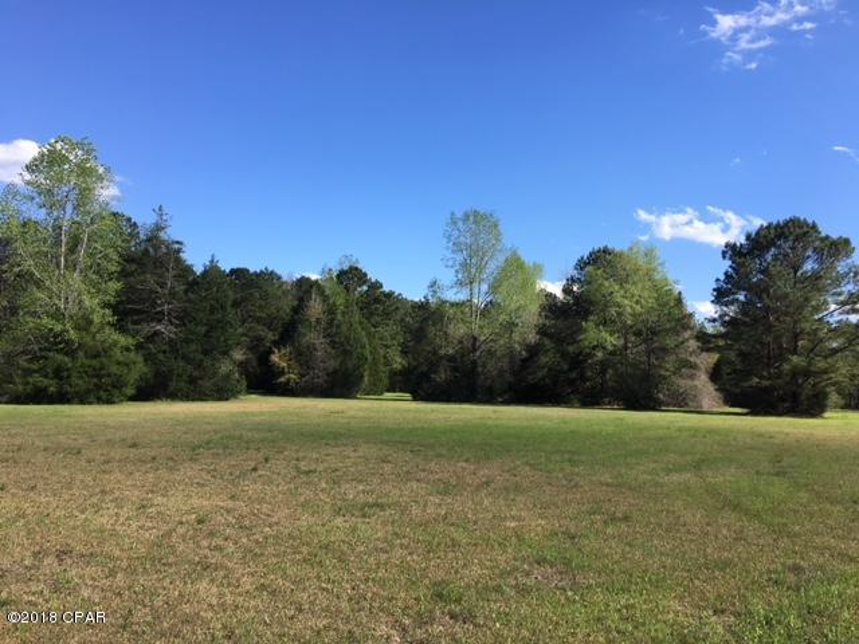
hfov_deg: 61.7
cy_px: 322
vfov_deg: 48.2
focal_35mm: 29
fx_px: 720
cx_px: 430
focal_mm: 4.15
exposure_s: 1/986
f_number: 2.2
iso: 25
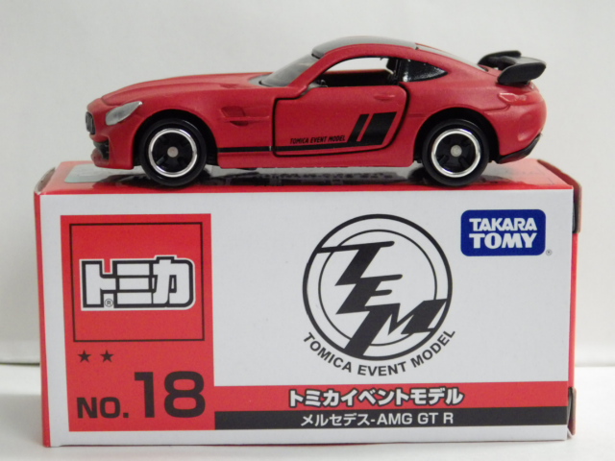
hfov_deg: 22.5
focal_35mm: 87
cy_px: 230
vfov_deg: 17.0
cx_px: 308
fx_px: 1546
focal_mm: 15.6
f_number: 4.4
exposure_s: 1/50
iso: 800
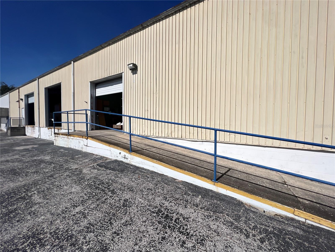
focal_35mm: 13
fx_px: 126
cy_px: 126
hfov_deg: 106.2
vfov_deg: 89.9
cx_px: 168
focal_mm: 1.57
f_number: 1.8
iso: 40
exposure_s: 1/6944
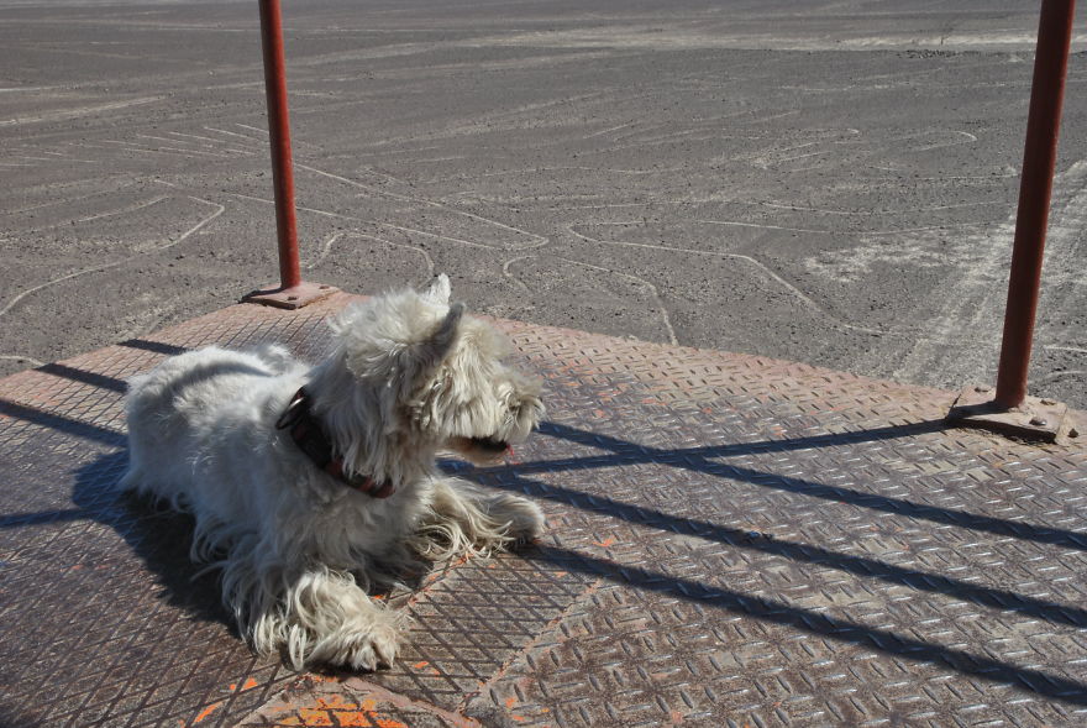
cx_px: 544
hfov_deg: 49.5
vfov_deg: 34.3
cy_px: 364
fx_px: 1179
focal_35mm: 39
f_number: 20
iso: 100
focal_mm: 26
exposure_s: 1/50
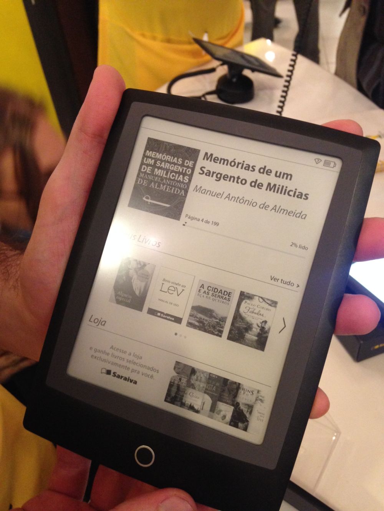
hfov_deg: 43.0
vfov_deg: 55.3
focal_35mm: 33
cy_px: 256
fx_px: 488
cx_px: 192
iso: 320
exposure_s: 1/20
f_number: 2.4
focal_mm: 4.12
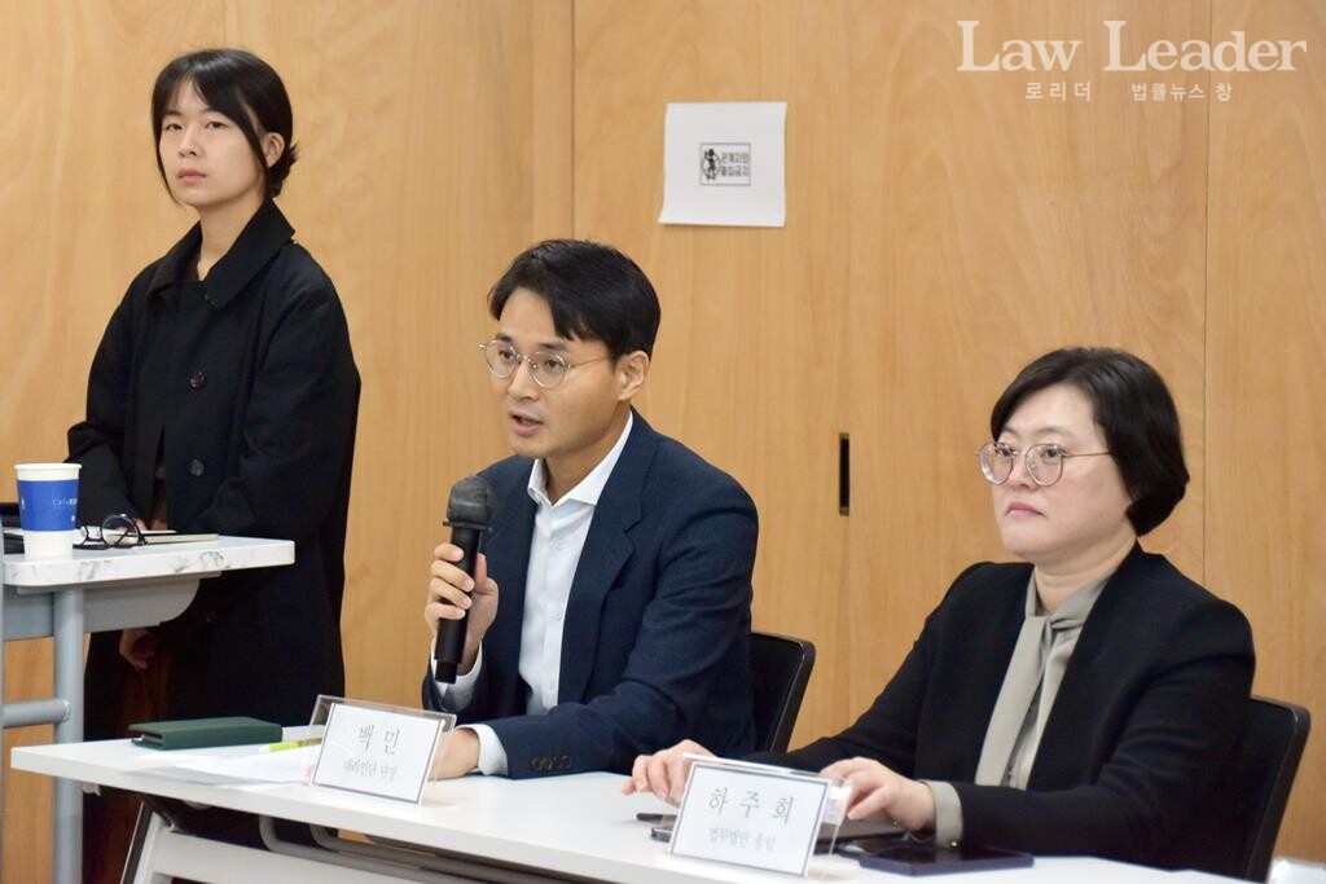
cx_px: 663
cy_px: 442
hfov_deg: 18.2
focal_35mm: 112
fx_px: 4144
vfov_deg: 12.2
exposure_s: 1/125
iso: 1000
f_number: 5.3
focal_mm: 75
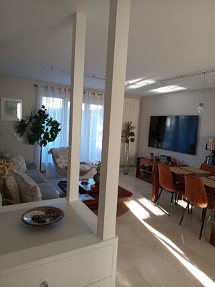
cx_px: 108
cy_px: 144
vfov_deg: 71.6
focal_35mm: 24
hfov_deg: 56.8
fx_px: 199
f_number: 1.7
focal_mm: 5.24
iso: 207
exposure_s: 1/100
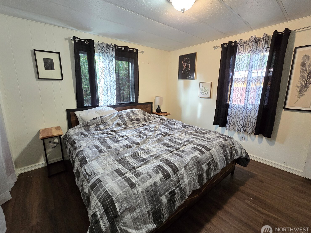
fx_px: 126
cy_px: 114
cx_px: 148
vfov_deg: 85.6
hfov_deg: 102.0
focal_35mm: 14
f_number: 2.2
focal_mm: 2.2
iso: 500
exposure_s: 1/60
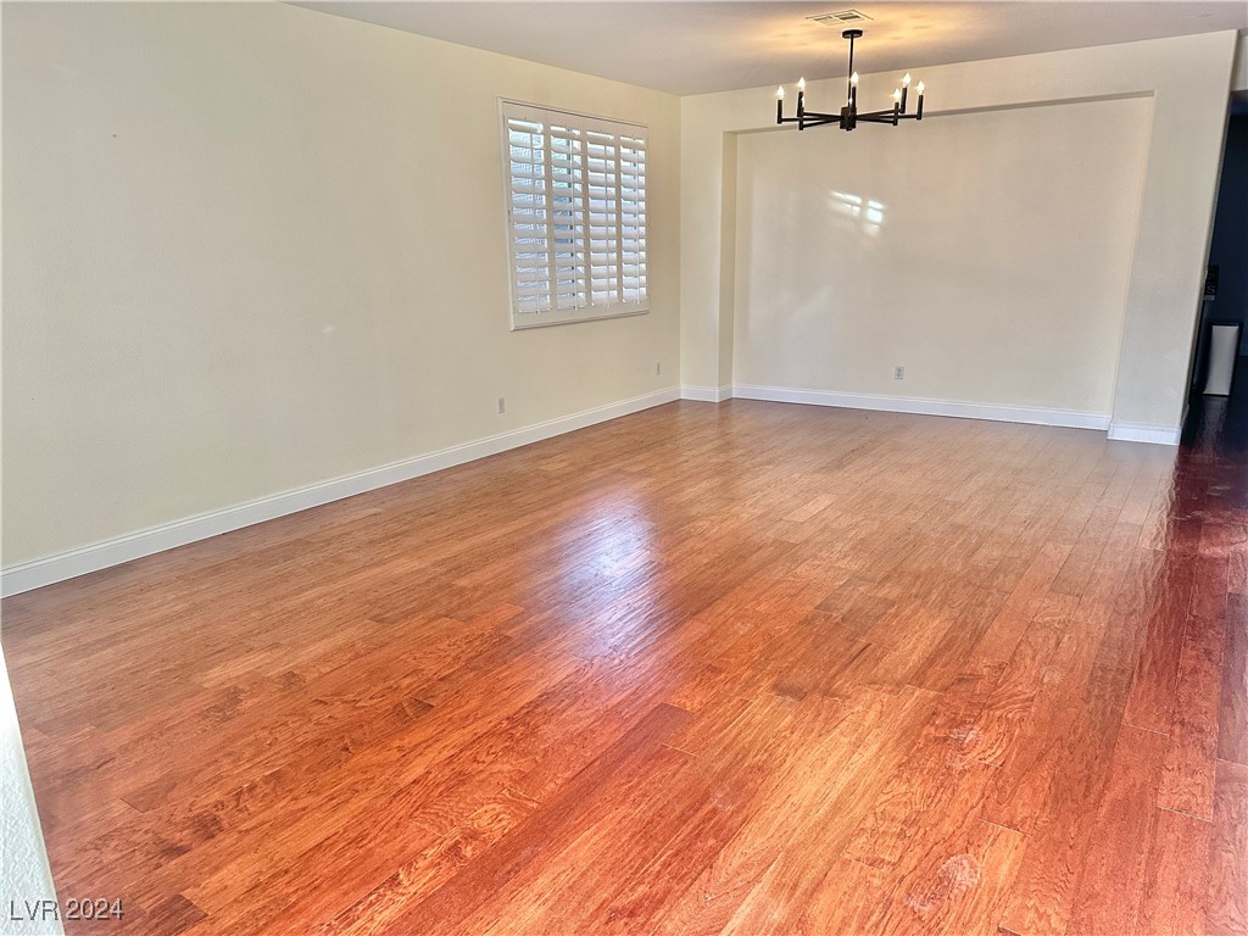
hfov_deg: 71.6
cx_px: 624
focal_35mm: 24
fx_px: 865
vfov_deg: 56.8
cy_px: 468
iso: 250
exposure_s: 1/60
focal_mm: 6.86
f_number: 1.78
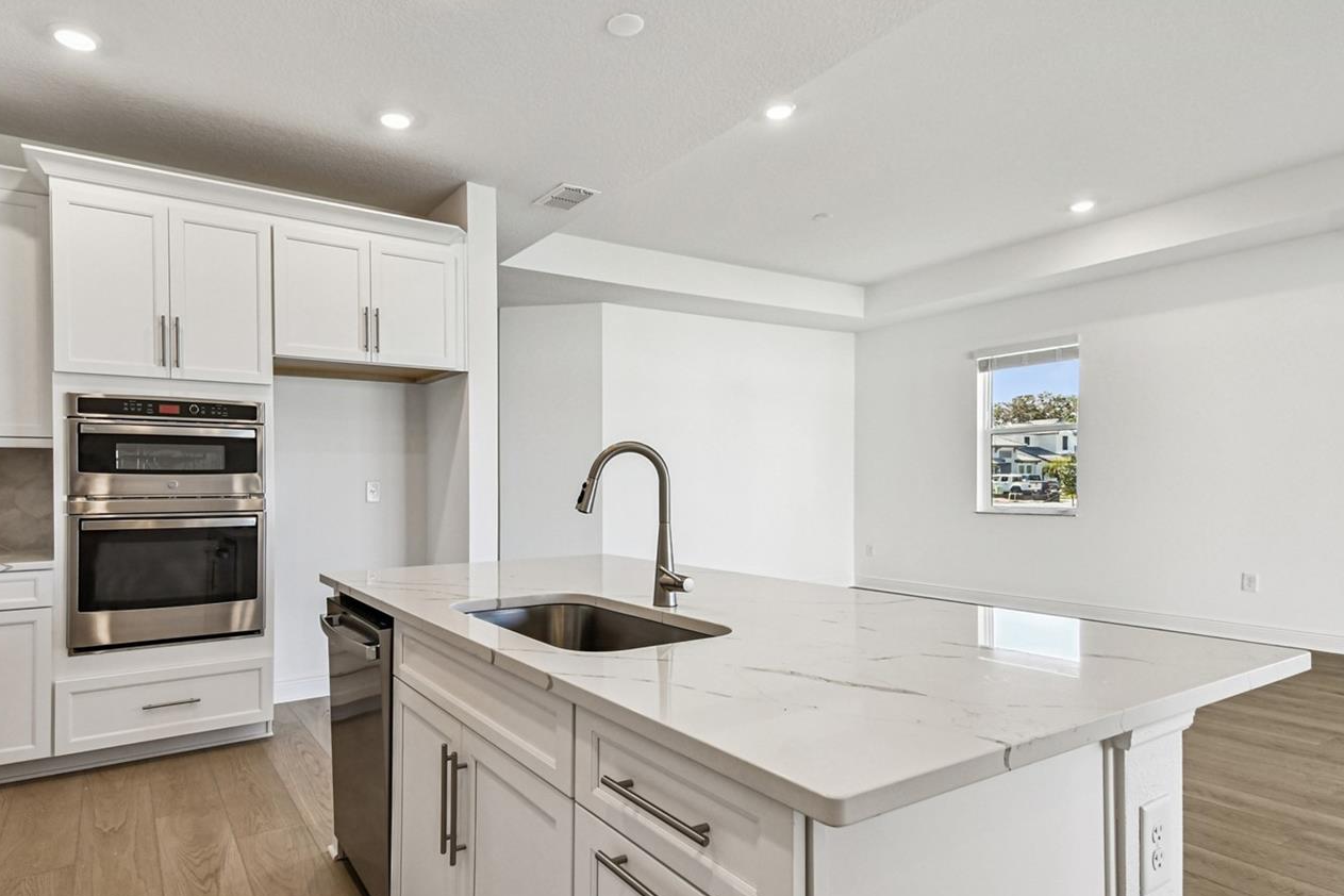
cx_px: 603
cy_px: 525
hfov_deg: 86.6
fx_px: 709
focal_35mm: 19
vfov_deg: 64.1
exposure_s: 1/250
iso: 640
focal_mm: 10
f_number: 7.1
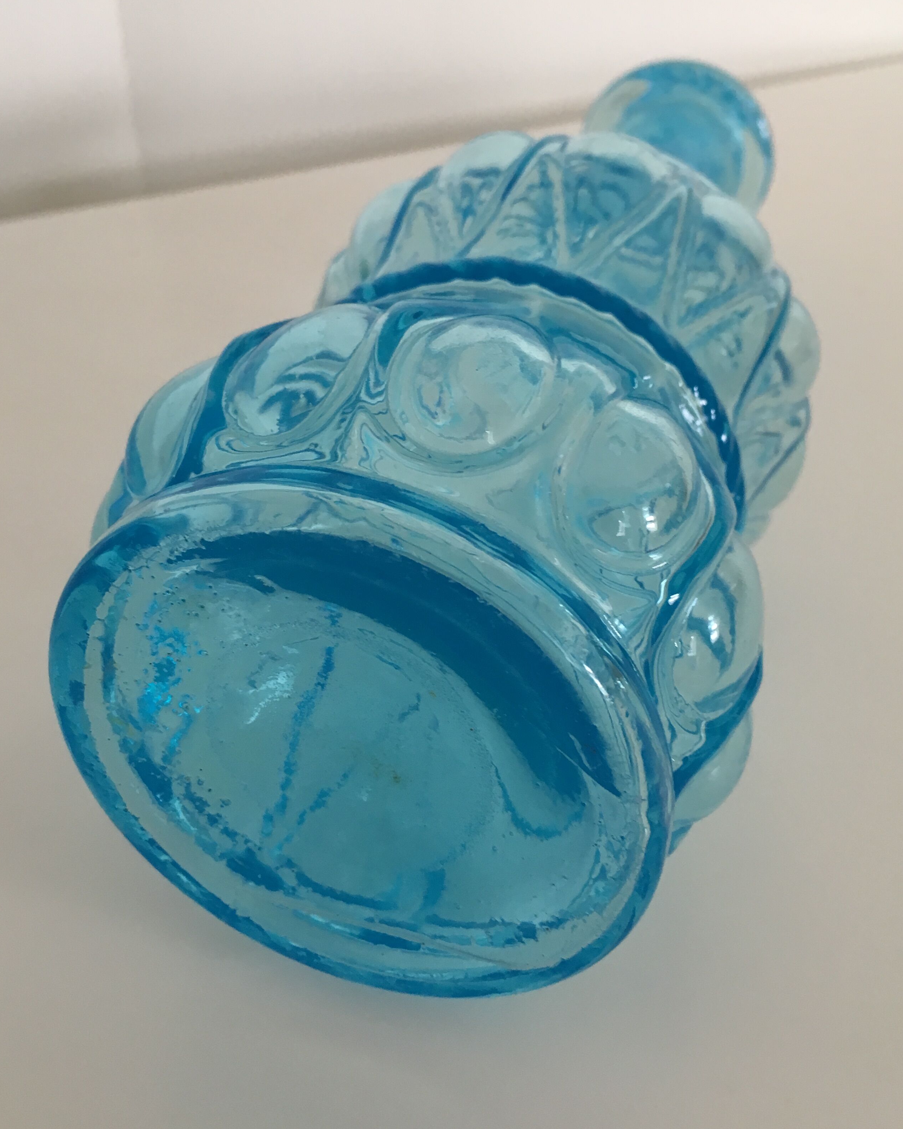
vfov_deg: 50.2
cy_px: 498
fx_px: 1203
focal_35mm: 36
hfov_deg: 41.1
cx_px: 468
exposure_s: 1/33
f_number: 2.2
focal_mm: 4.15
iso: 80
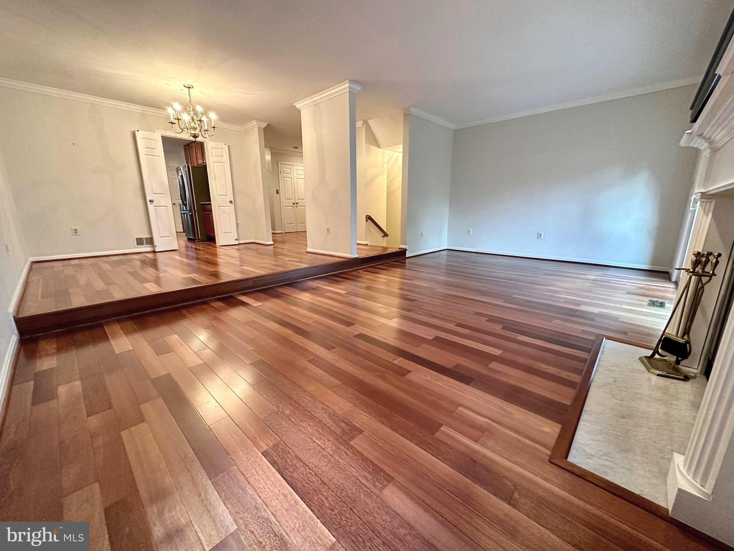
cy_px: 276
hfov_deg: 102.1
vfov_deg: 85.7
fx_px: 297
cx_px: 367
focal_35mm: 14
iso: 400
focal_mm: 2.22
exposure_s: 1/60
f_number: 2.2
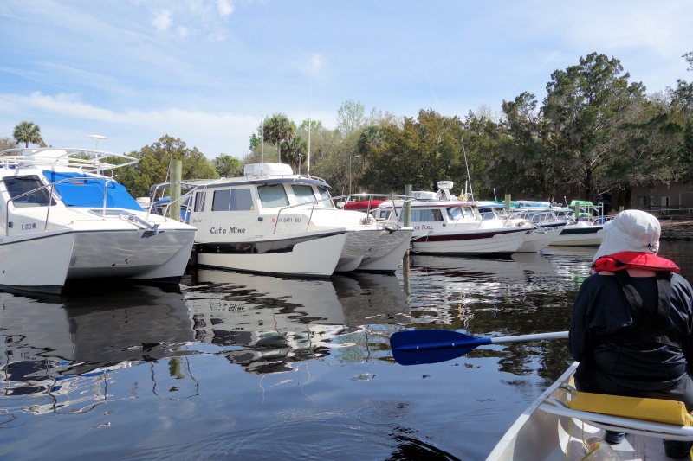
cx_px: 346
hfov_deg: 65.5
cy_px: 230
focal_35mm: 28
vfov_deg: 46.4
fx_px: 539
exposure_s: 1/500
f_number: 5.6
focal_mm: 10.4
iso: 125
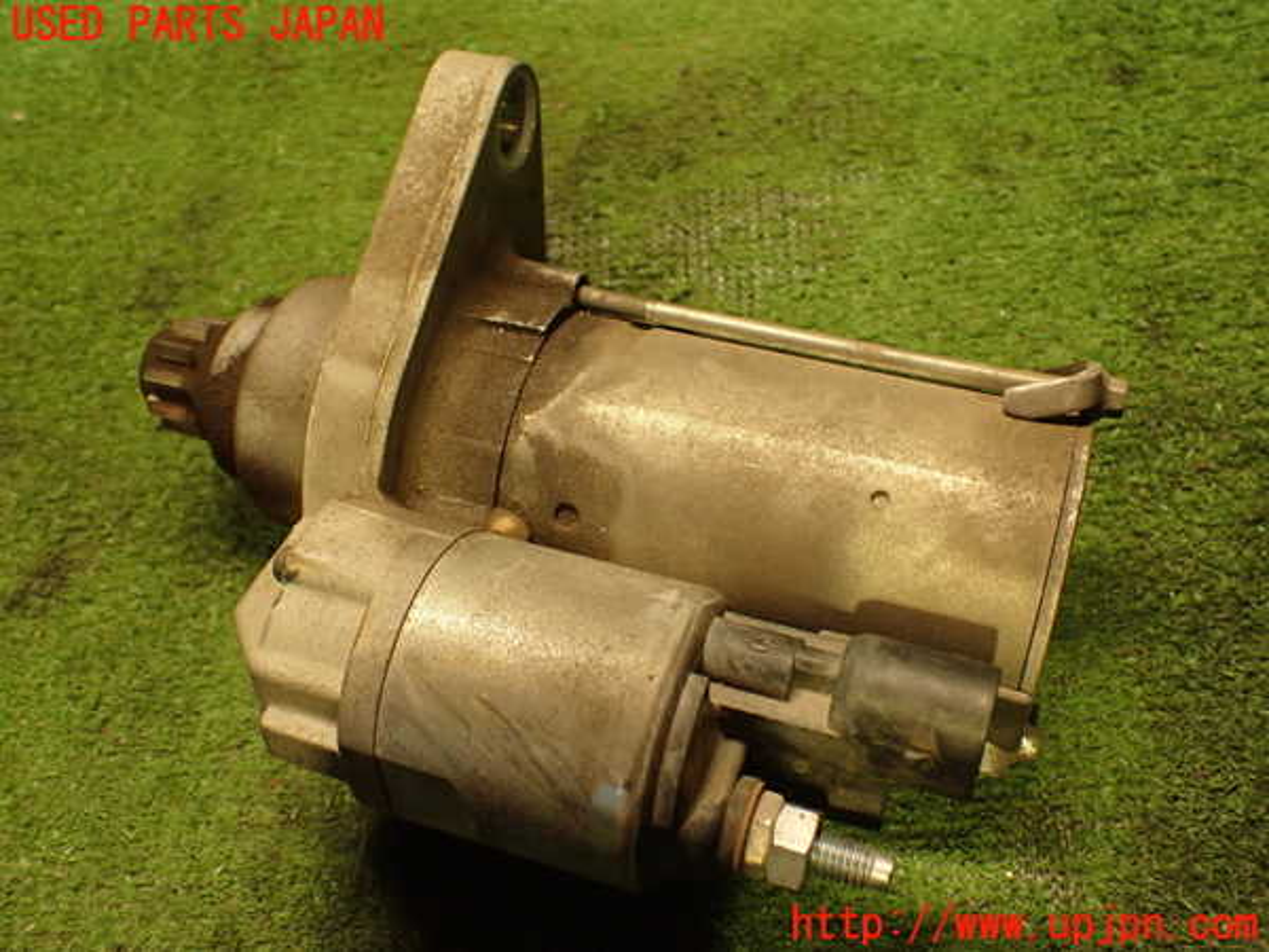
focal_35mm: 36
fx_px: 1320
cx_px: 634
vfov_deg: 39.7
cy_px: 476
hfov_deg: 51.4
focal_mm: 6.37
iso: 640
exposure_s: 1/40
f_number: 2.5
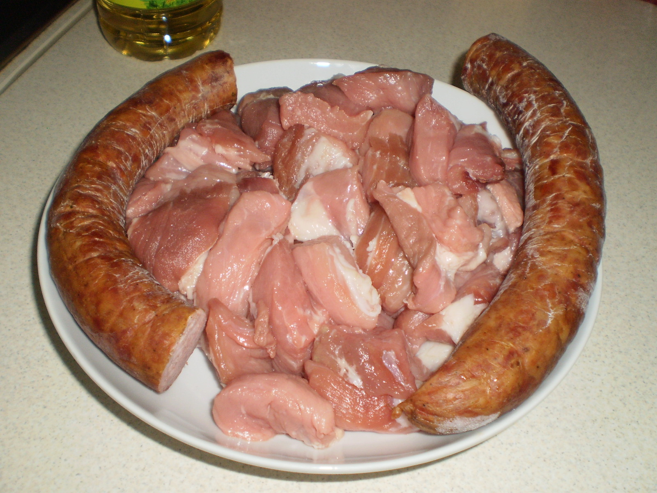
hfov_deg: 51.4
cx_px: 328
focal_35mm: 36
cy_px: 246
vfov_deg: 39.7
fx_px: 683
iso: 125
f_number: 3.1
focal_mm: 6.3
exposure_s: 1/30
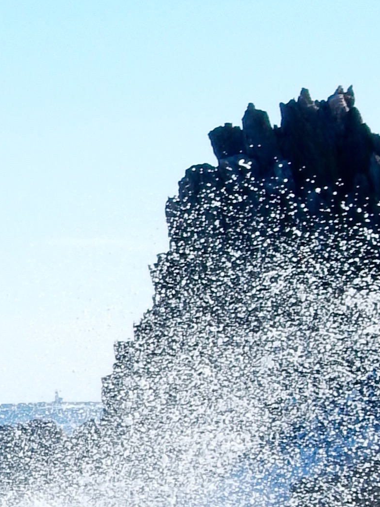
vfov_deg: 6.2
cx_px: -439
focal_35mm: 315
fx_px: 4612
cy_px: 864
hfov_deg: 4.6
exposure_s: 1/800
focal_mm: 12.6
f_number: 4.8
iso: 125
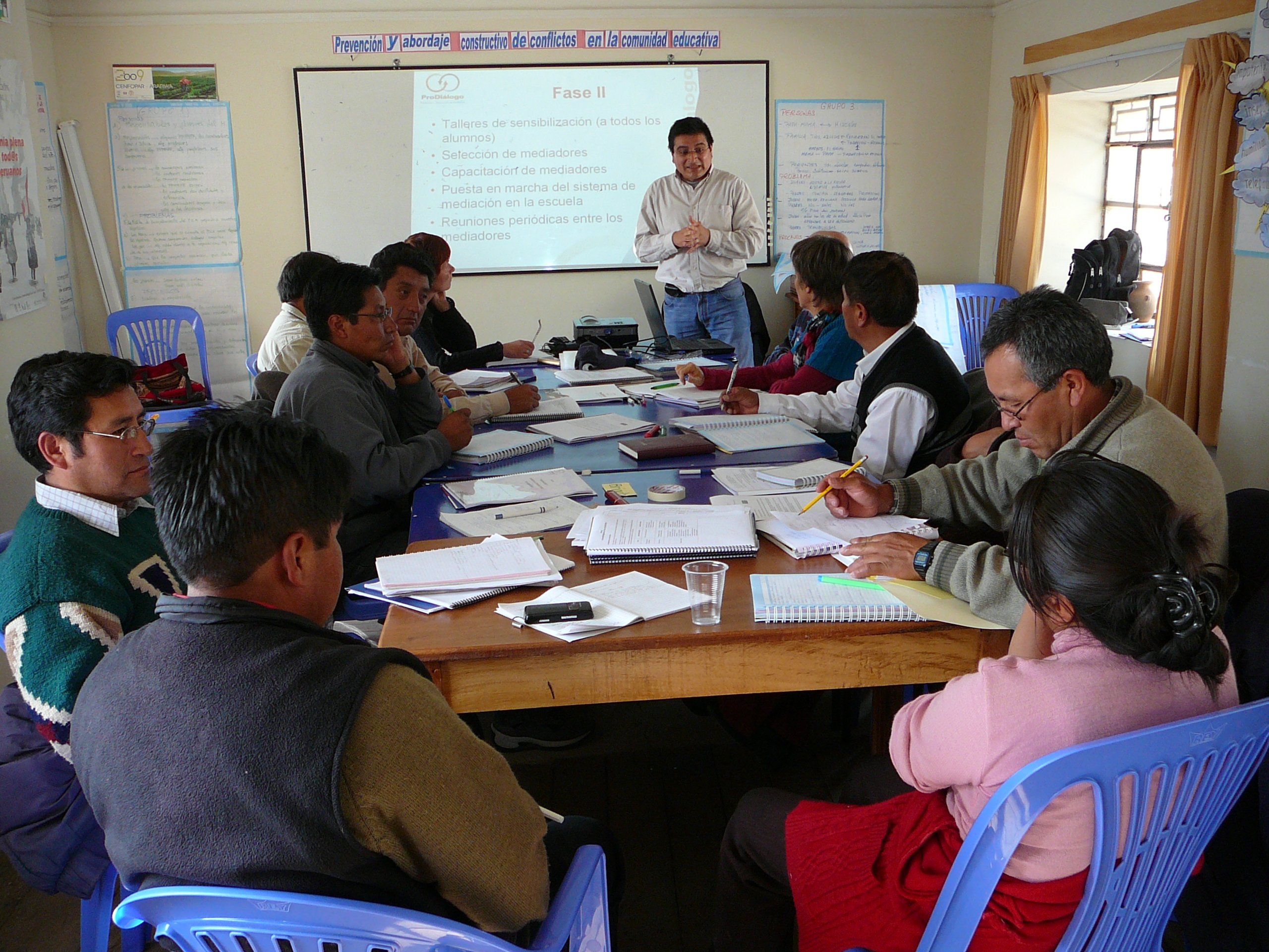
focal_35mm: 35
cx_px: 634
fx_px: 1283
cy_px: 476
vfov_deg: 40.7
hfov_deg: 52.6
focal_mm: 5.2
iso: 100
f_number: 2.8
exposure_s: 1/50
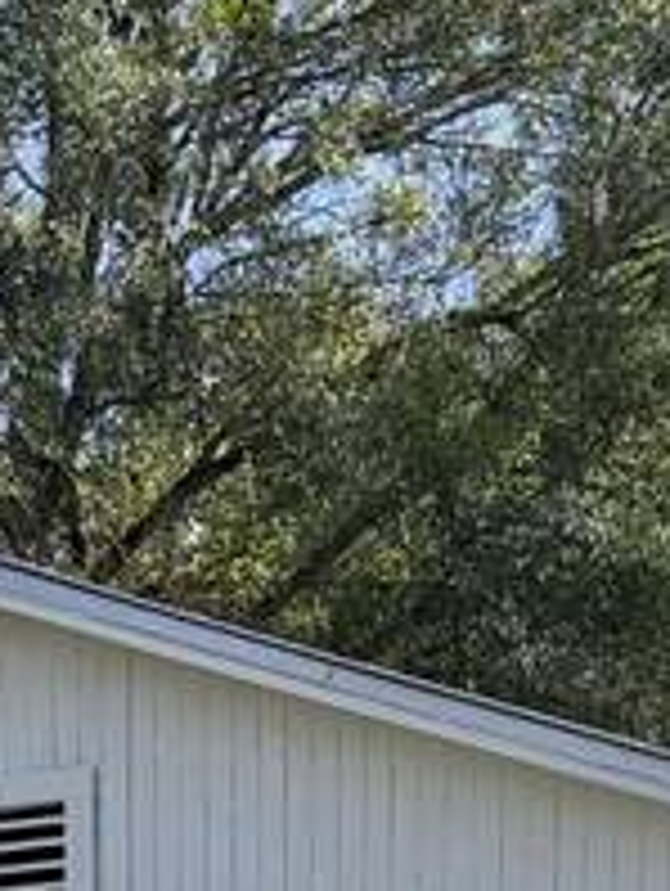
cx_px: -171
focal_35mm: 155
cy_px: 1773
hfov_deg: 9.4
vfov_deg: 11.5
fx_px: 3991
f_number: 1.78
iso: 100
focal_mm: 6.76
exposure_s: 1/2611
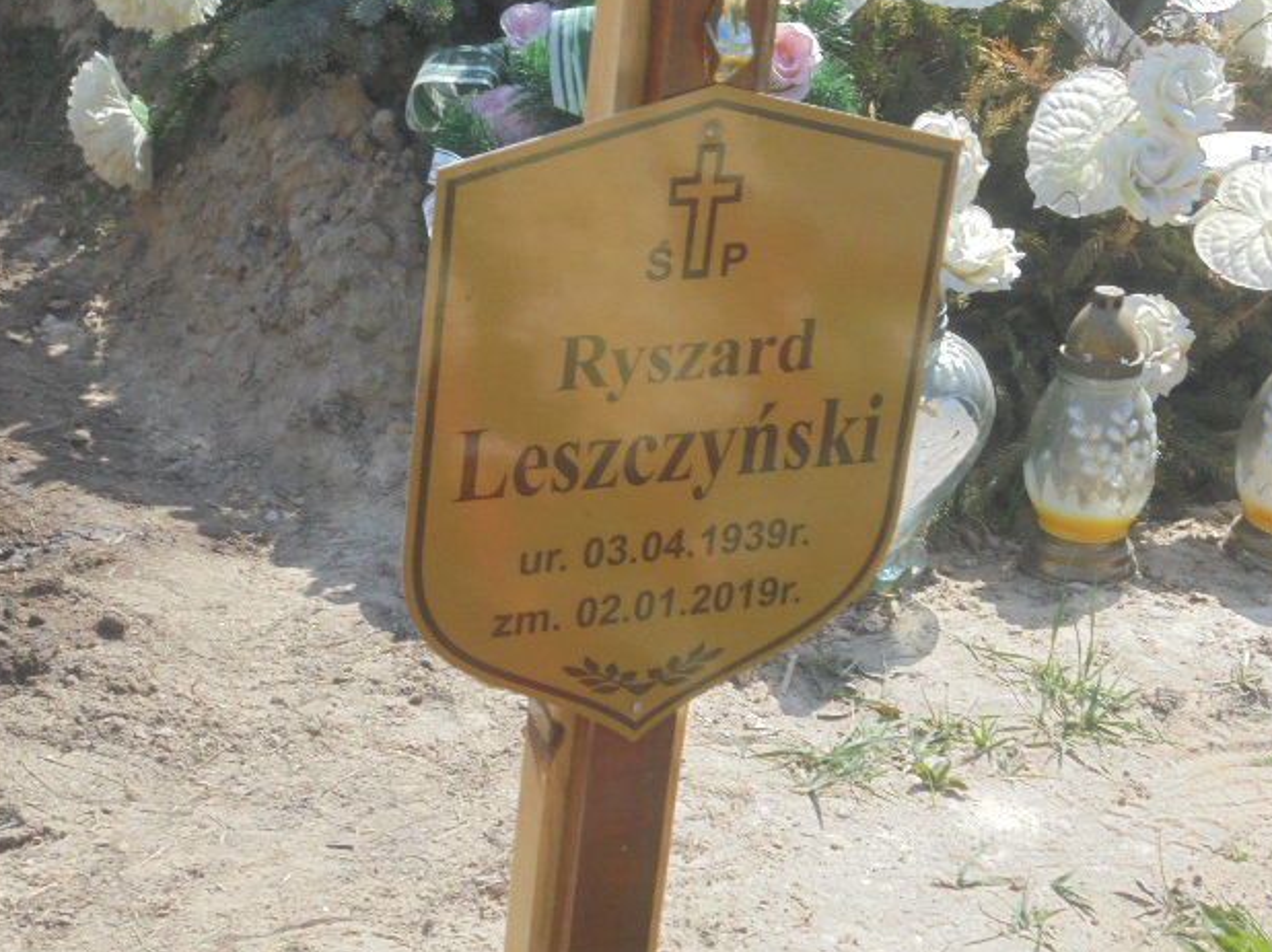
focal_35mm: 86
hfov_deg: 22.8
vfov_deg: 17.2
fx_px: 3159
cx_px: 636
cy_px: 467
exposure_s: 1/200
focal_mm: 14.9
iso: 100
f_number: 6.7
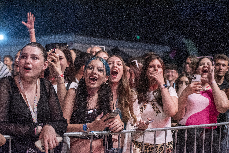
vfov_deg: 19.5
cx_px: 114
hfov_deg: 28.8
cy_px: 76
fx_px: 445
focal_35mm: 70
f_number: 3.2
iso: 2500
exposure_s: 1/200
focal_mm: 70
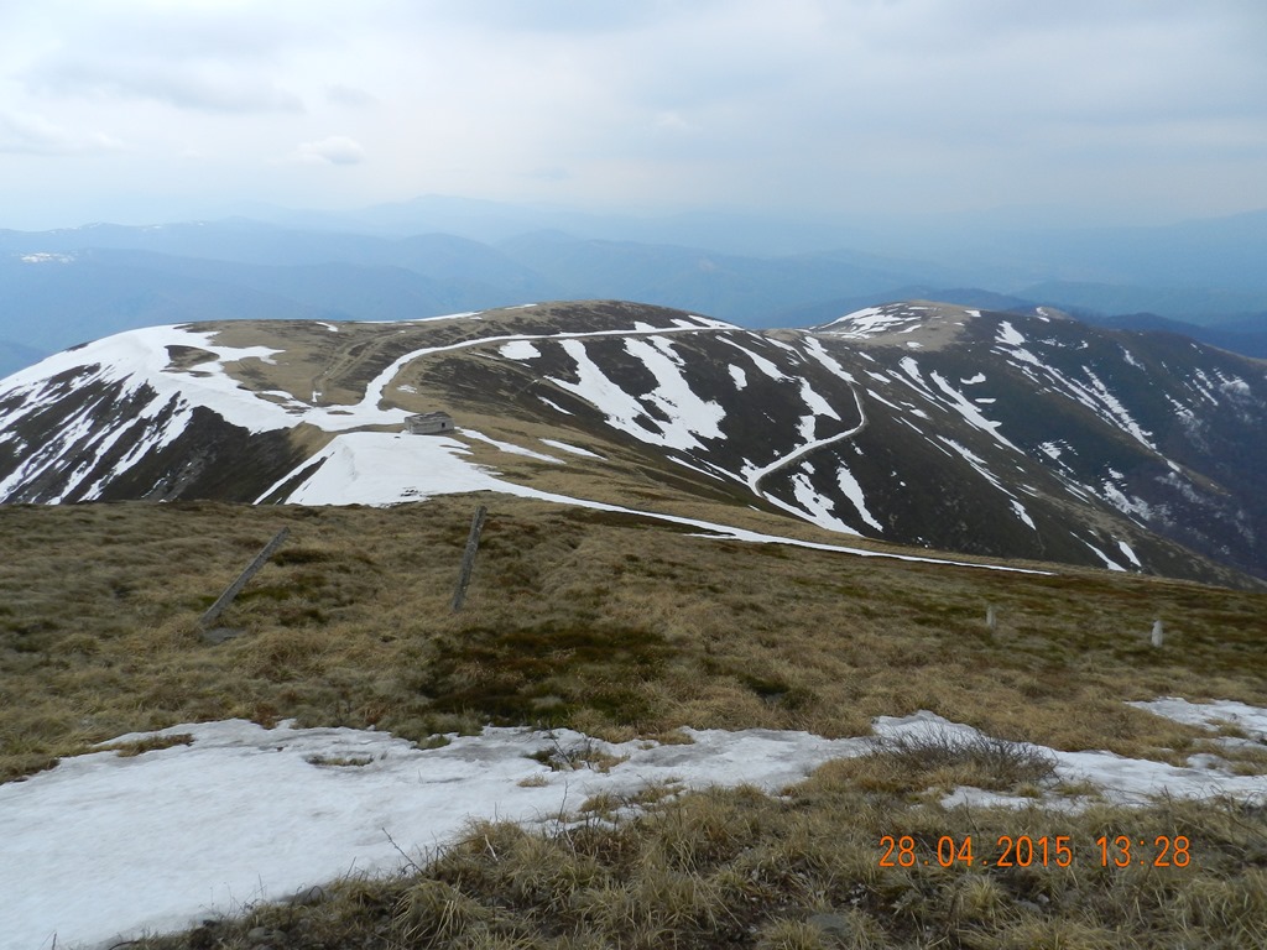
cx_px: 634
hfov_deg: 73.9
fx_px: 842
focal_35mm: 23
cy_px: 475
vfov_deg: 58.9
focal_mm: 4
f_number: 4
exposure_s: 1/800
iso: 160
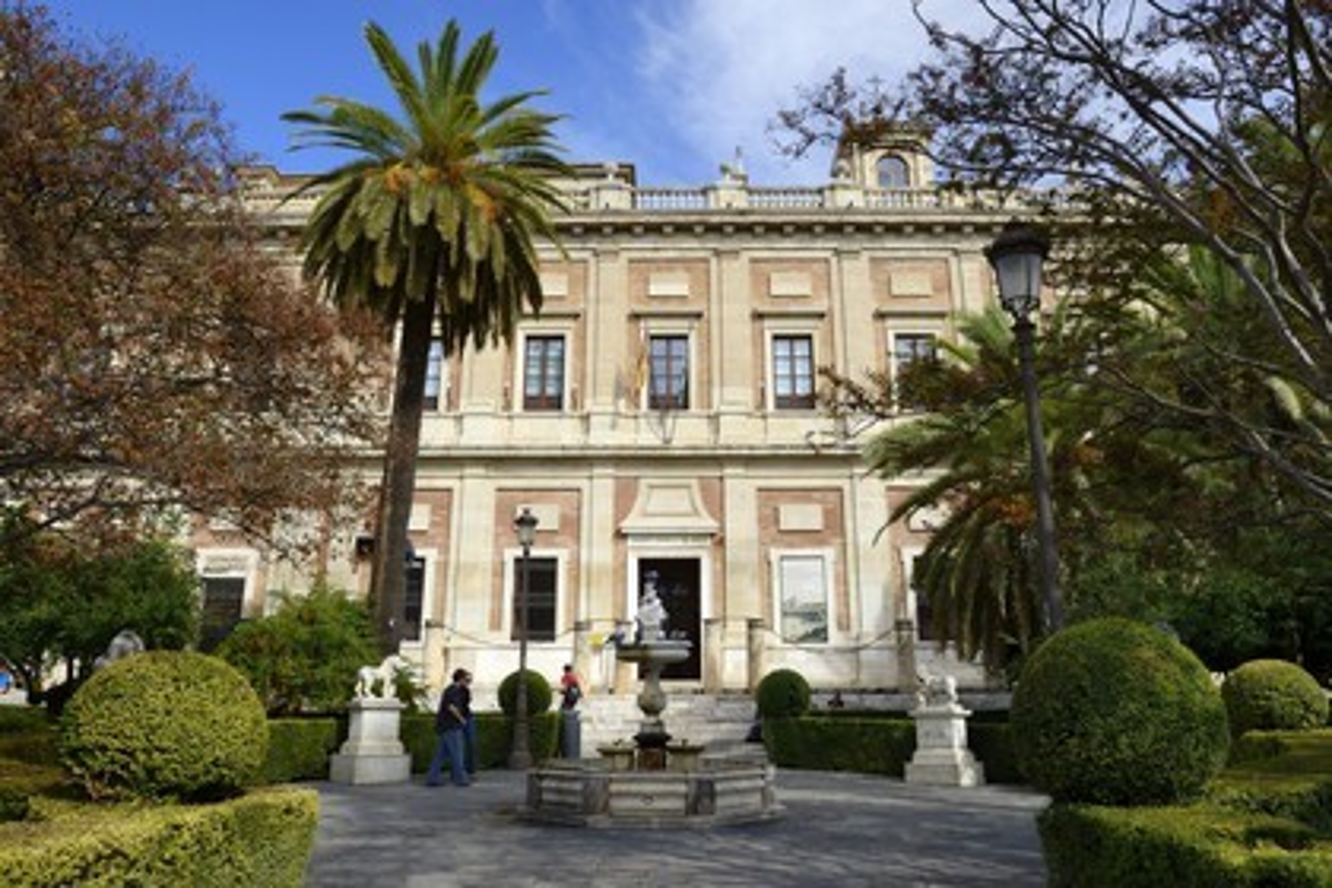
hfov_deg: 73.7
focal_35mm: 24
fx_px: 888
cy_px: 444
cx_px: 666
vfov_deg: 53.1
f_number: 11
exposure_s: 1/200
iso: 200
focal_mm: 24
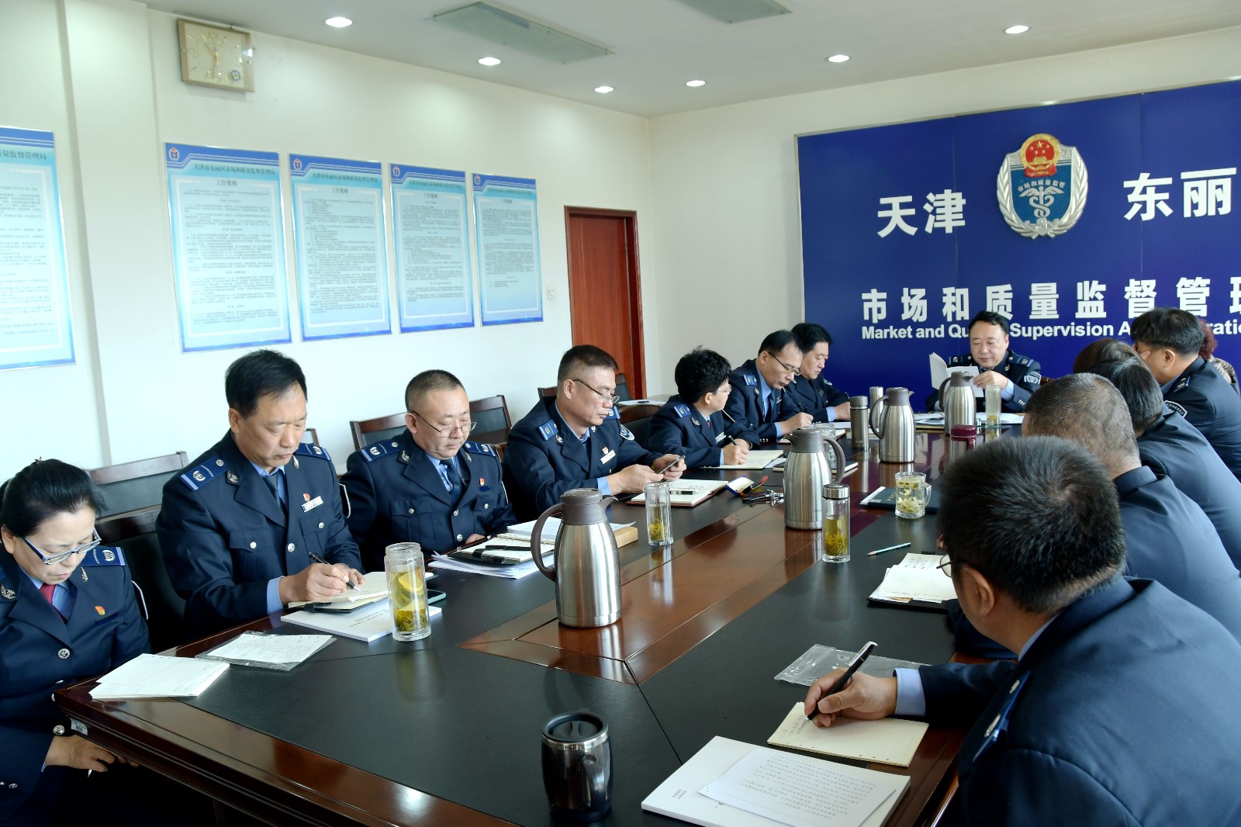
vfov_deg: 47.9
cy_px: 414
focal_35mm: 27
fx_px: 930
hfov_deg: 67.4
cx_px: 620
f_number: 5
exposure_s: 1/100
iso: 500
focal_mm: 18
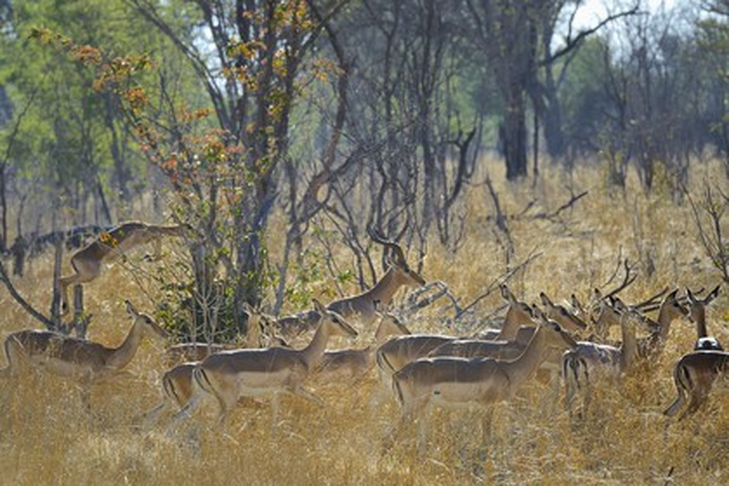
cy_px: 243
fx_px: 5670
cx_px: 364
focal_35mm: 280
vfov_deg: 4.9
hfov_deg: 7.4
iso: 800
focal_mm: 280
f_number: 10
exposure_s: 1/1000
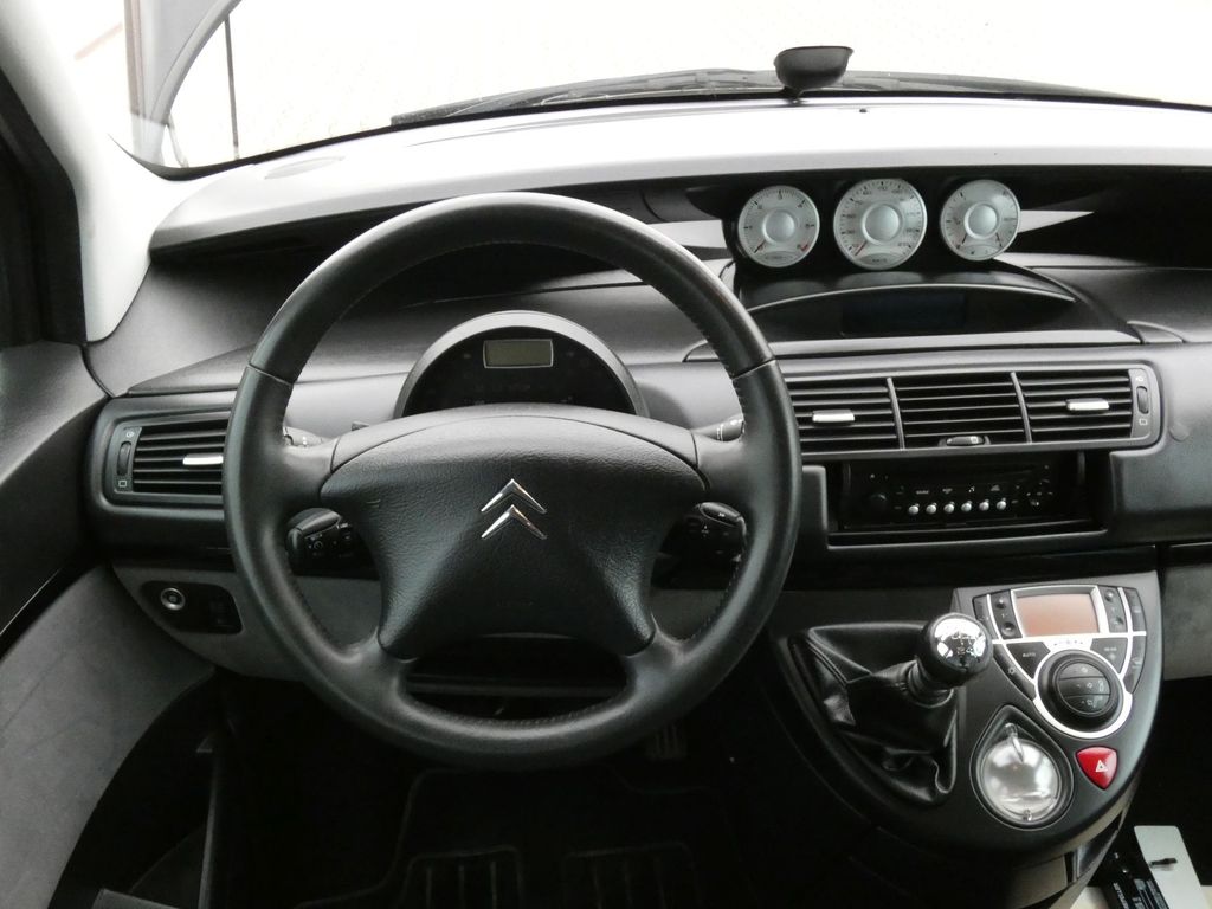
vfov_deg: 40.7
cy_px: 454
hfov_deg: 52.6
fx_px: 1225
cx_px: 606
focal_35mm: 35
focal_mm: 6.2
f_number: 5.6
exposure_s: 1/80
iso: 1250
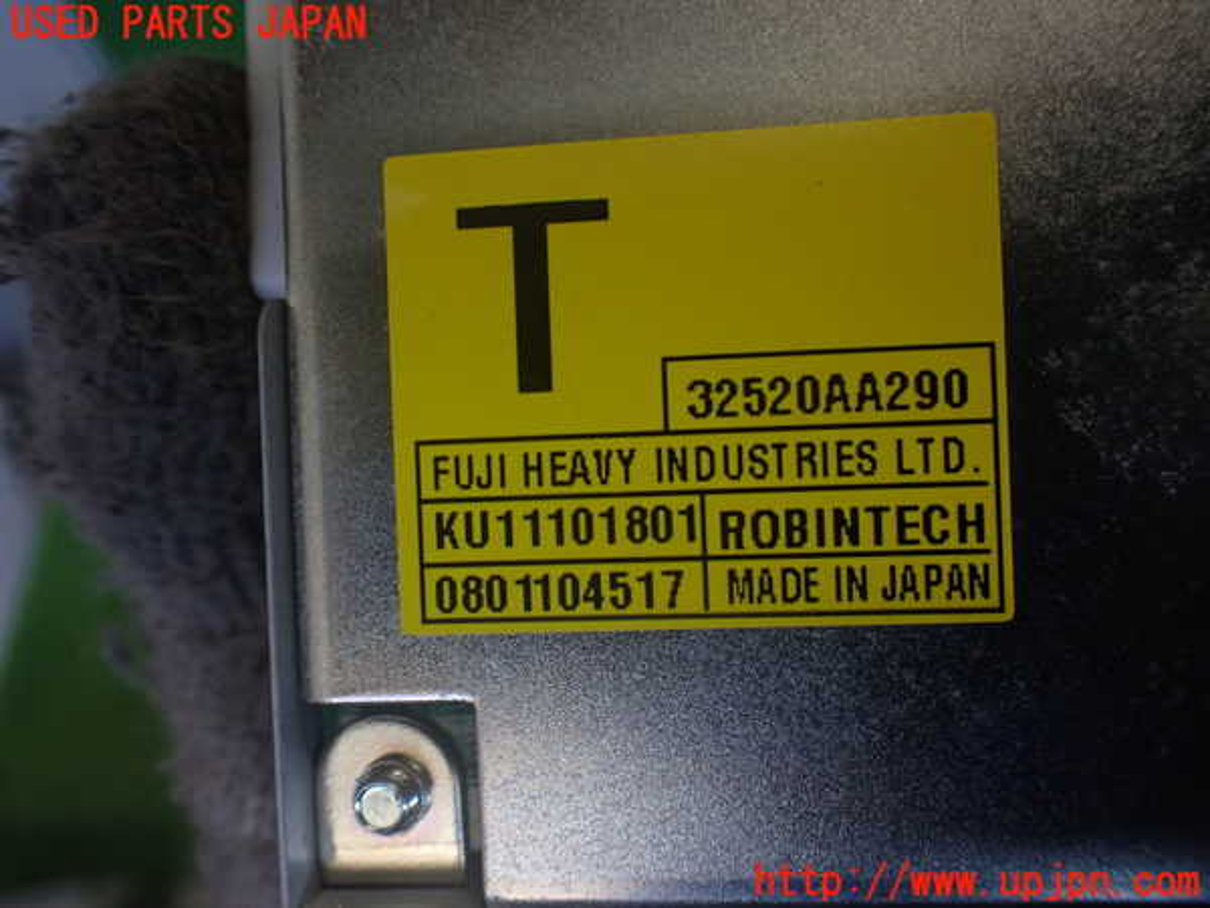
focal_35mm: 30
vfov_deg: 46.8
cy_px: 454
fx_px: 1049
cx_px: 605
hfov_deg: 60.0
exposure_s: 1/125
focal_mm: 5.4
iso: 250
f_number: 2.3
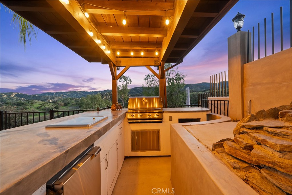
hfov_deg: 104.2
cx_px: 146
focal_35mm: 14
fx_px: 114
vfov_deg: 81.2
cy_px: 98
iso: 100
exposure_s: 5
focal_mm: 14
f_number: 8
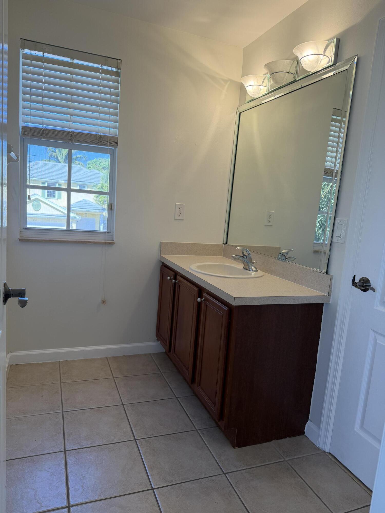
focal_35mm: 24
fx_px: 356
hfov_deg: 56.8
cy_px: 256
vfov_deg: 71.6
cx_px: 192
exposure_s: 1/280
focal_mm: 6.76
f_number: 1.78
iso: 80
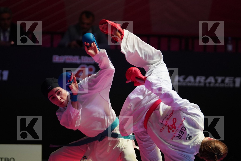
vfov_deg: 5.5
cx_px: 120
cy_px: 80
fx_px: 1687
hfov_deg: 8.2
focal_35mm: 252
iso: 2000
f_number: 2.8
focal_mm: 168
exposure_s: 1/1000
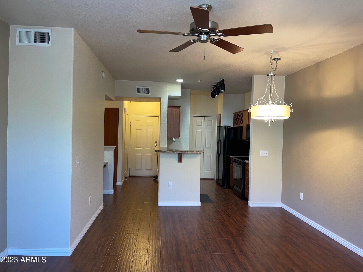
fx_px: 273
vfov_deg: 53.1
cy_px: 136
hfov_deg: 67.3
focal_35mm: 26
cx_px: 182
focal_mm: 5.1
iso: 64
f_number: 1.6
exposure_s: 1/24
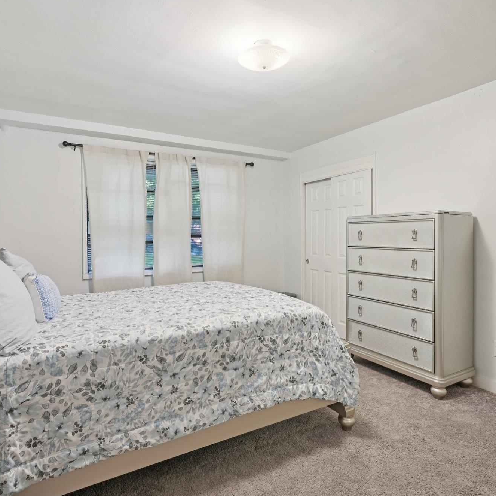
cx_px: 253
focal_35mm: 21
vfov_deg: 72.1
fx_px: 340
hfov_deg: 72.1
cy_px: 245
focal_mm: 16
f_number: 8
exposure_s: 1/2.5
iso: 400
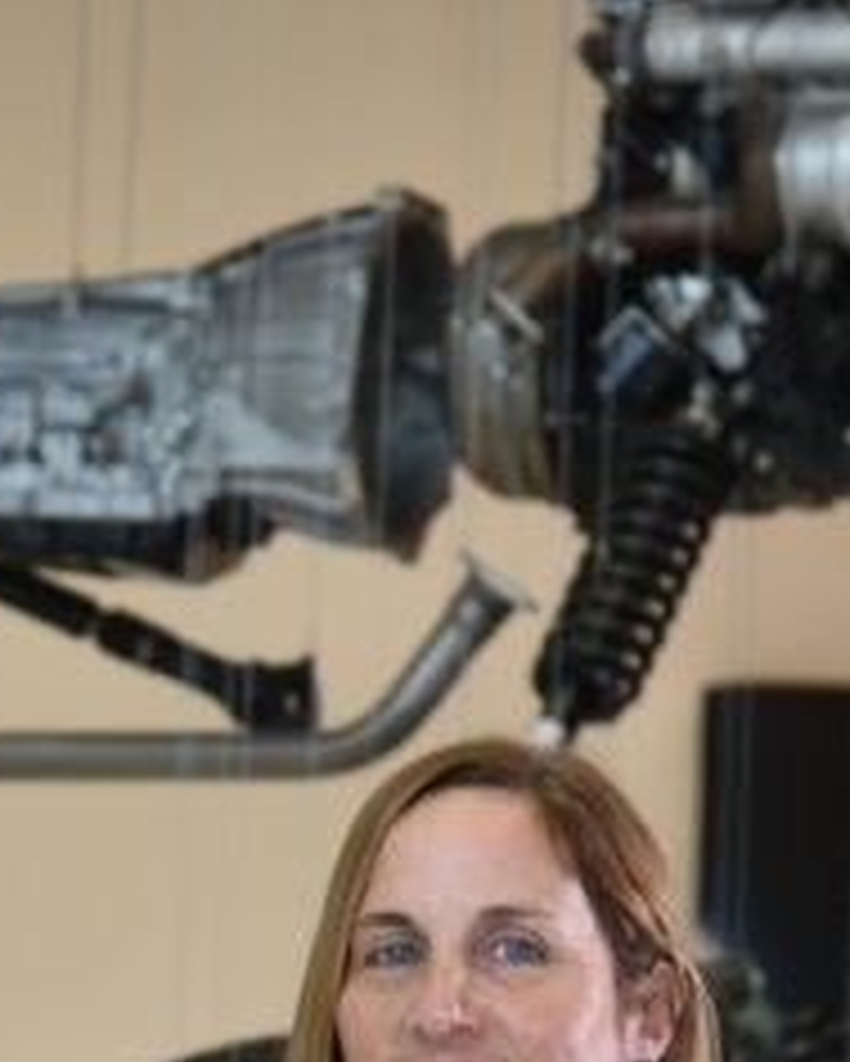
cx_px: -571
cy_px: 1388
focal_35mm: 305
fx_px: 9585
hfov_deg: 5.0
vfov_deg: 6.3
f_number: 5
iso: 400
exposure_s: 1/100
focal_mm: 75
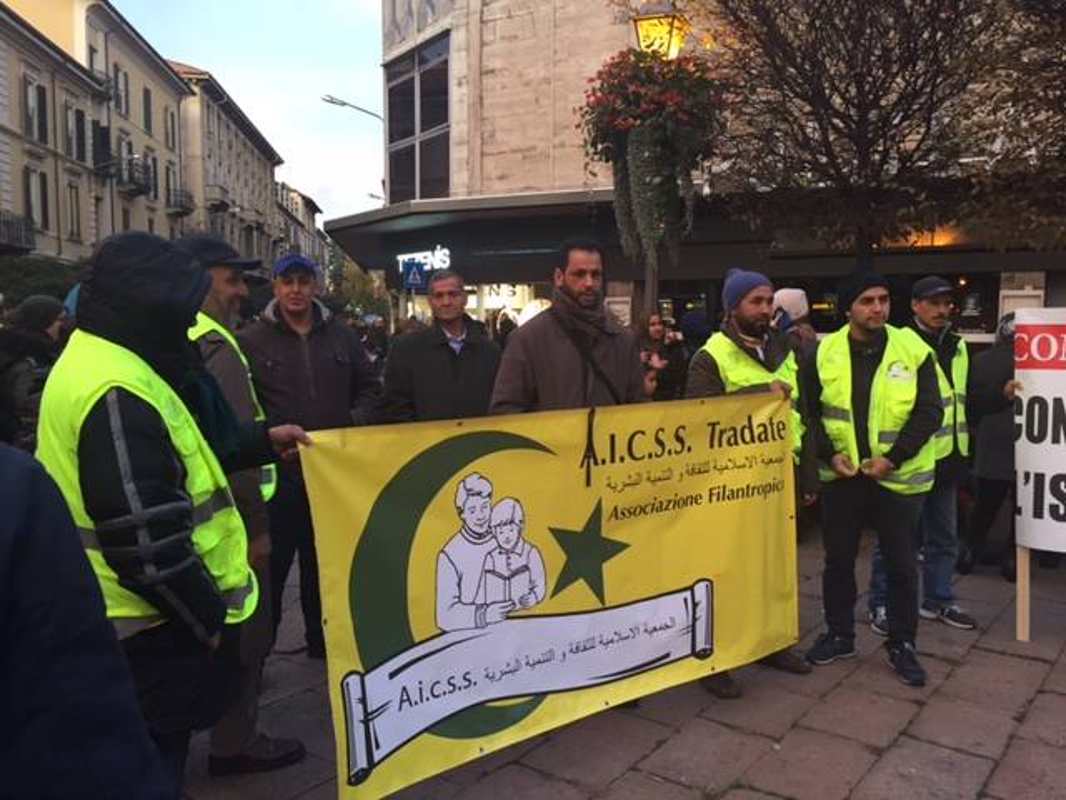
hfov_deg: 61.7
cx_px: 533
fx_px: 893
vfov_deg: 48.2
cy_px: 400
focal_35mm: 29
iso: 125
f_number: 2.2
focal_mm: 4.15
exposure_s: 1/33
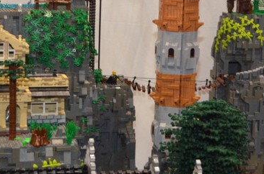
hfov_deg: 16.6
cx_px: 185
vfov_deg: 11.0
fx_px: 900
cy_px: 31
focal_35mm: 123
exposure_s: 1/60
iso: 3200
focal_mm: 30
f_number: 4.5
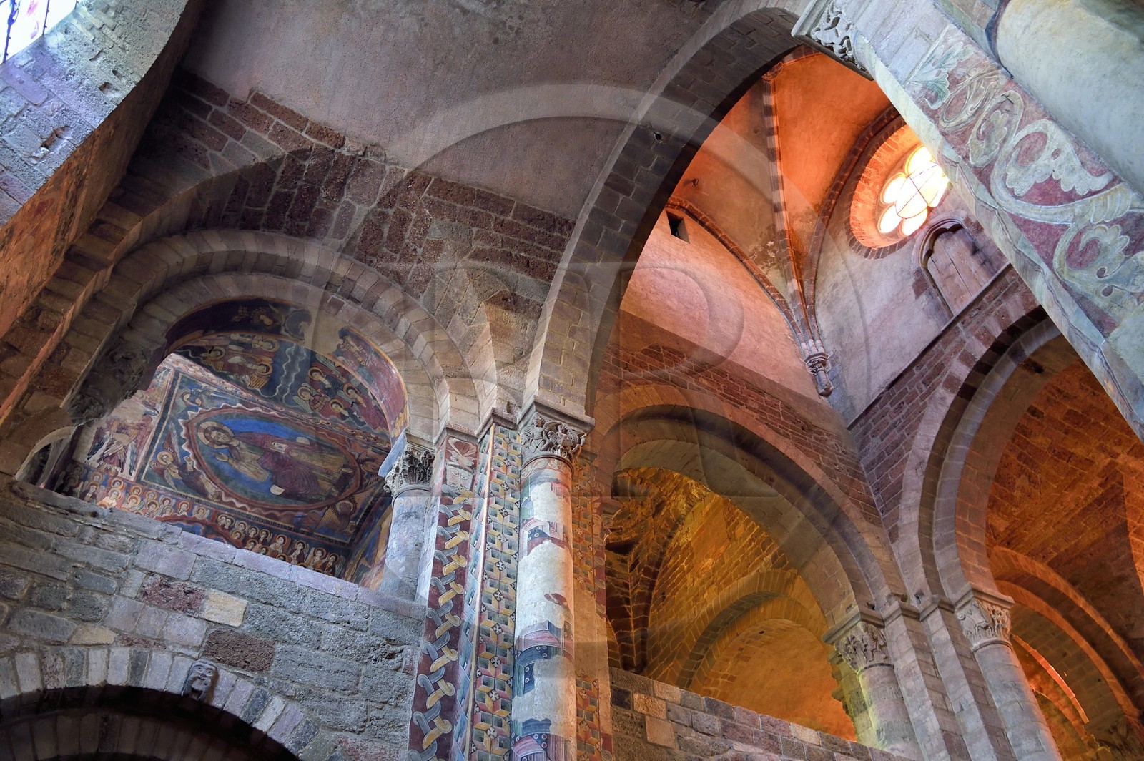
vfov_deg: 44.9
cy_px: 380
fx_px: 921
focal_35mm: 29
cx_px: 572
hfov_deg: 63.7
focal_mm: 29
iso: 1600
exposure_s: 1/13
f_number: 6.3
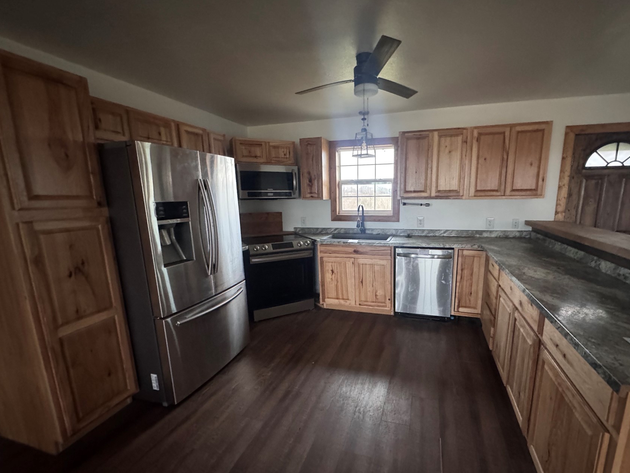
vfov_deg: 78.0
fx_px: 291
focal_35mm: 16
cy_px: 251
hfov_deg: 94.2
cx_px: 345
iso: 1250
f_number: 2.2
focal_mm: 2.22
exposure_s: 1/43
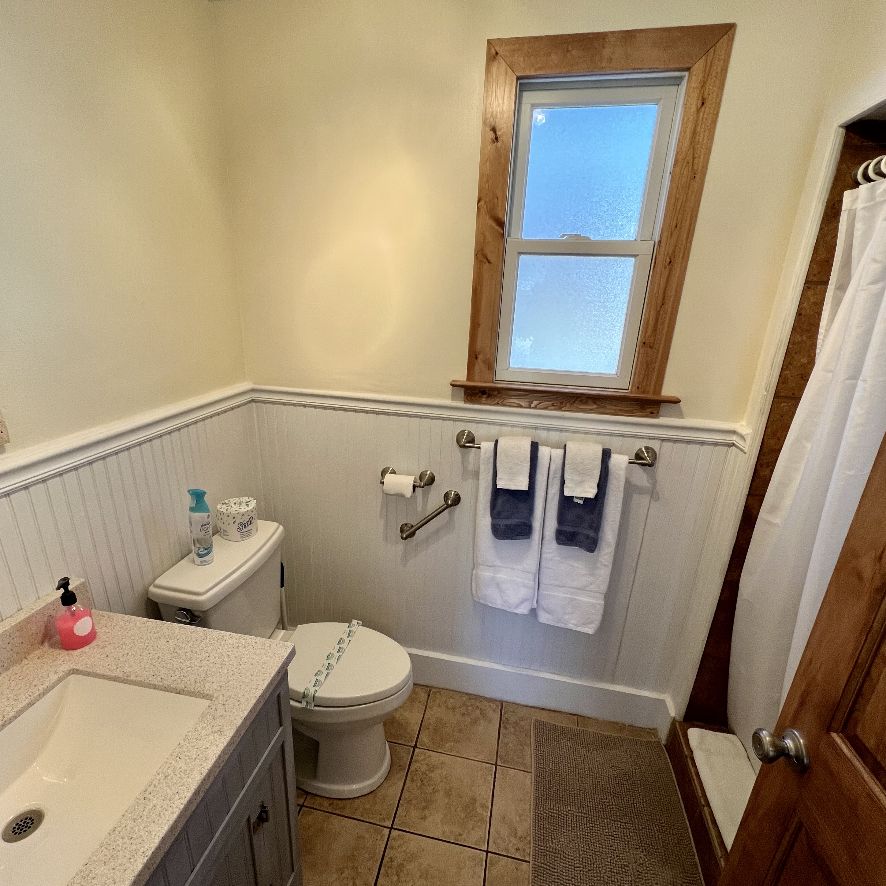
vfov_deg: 87.3
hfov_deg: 87.4
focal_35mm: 16
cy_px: 474
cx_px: 428
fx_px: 463
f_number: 1.8
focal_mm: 1.57
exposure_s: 1/120
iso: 125
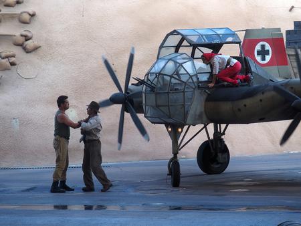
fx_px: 2105
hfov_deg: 8.2
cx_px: 150
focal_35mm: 242
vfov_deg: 6.1
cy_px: 113
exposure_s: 1/320
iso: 100
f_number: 2.8
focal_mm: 51.4
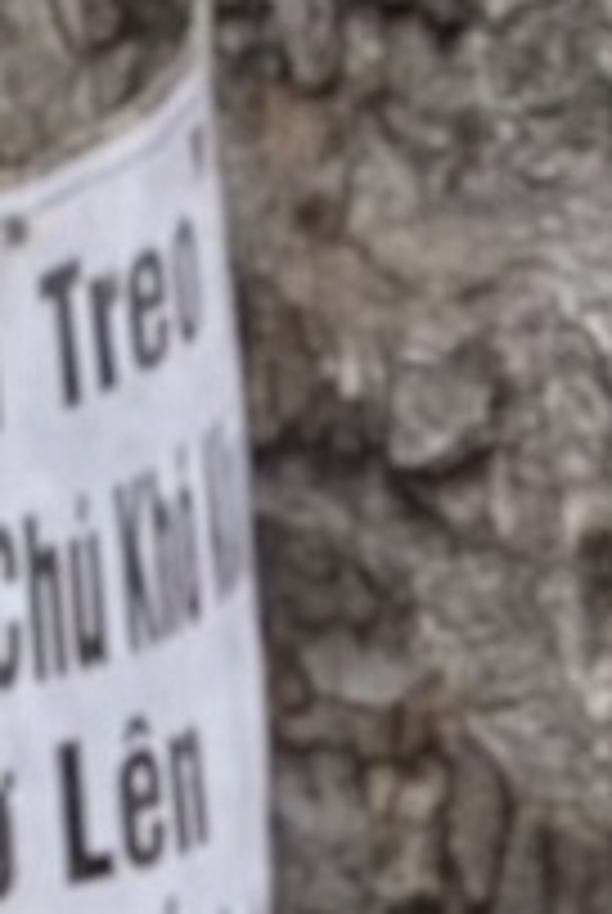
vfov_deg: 7.6
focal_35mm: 266
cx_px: 1328
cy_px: 1463
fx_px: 6759
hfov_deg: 5.1
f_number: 1.8
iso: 100
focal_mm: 4.25
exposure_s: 1/100
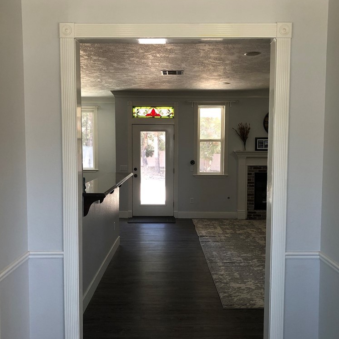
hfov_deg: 48.4
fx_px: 377
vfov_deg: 48.4
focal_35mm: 34
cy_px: 166
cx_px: 174
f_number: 1.8
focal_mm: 3.99
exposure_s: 1/40
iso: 25
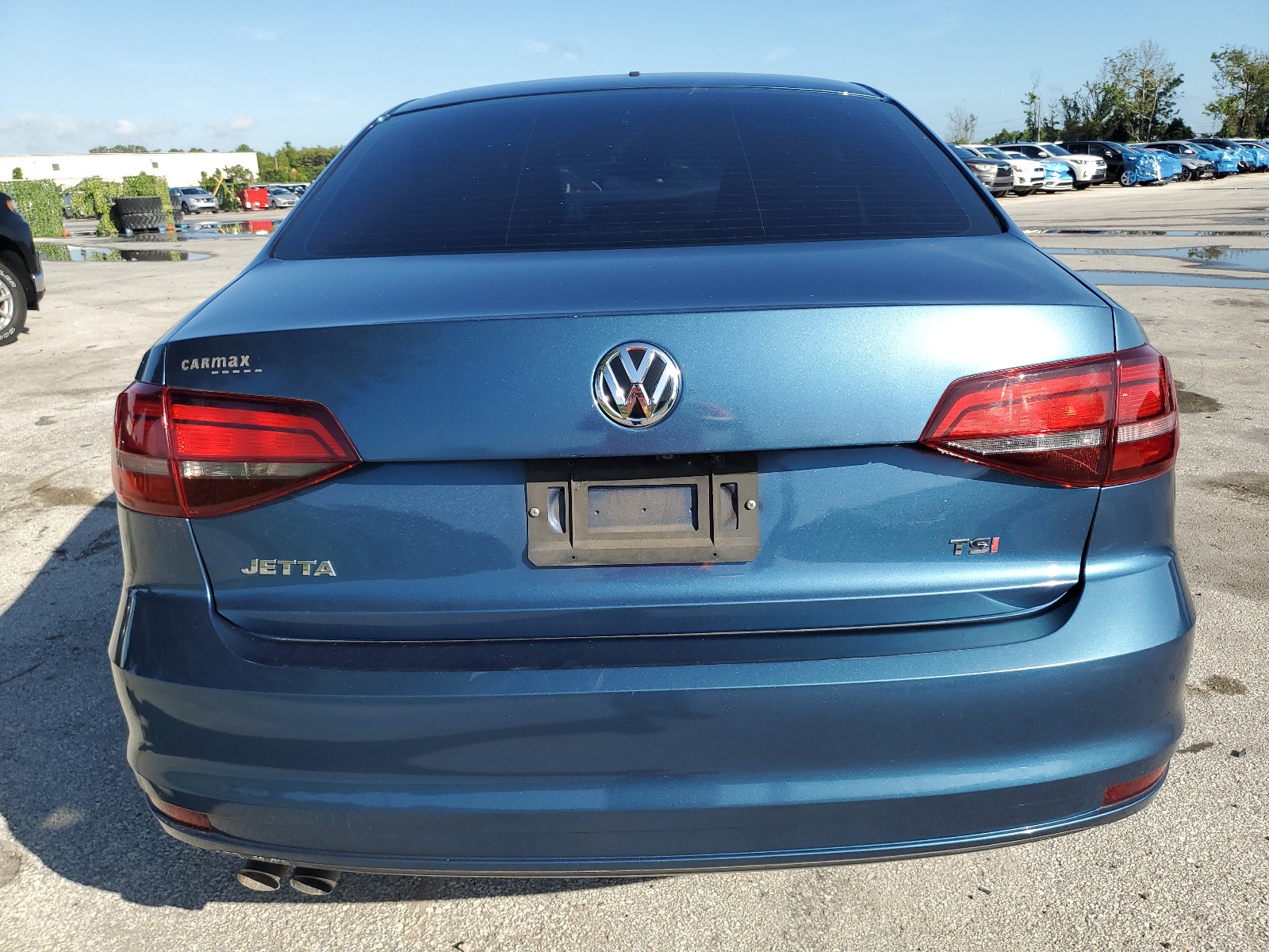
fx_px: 953
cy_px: 476
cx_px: 634
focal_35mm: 26
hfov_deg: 67.3
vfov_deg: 53.1
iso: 50
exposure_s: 1/2500
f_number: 1.5
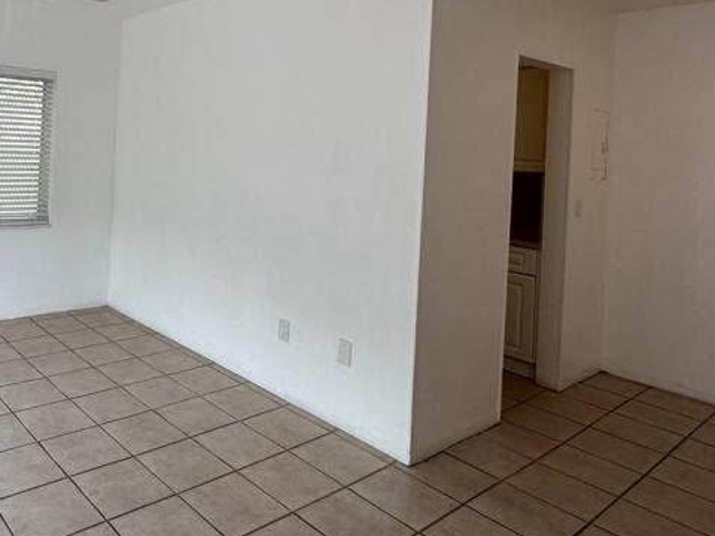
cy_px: 140
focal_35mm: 28
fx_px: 578
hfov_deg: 59.1
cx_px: 156
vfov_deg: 48.0
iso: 40
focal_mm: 2.22
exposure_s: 1/128
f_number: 2.2
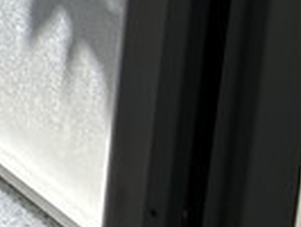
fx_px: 1741
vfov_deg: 6.7
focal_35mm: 200
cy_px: -452
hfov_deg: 7.4
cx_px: -855
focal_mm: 5.7
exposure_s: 1/191
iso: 40
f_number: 1.5
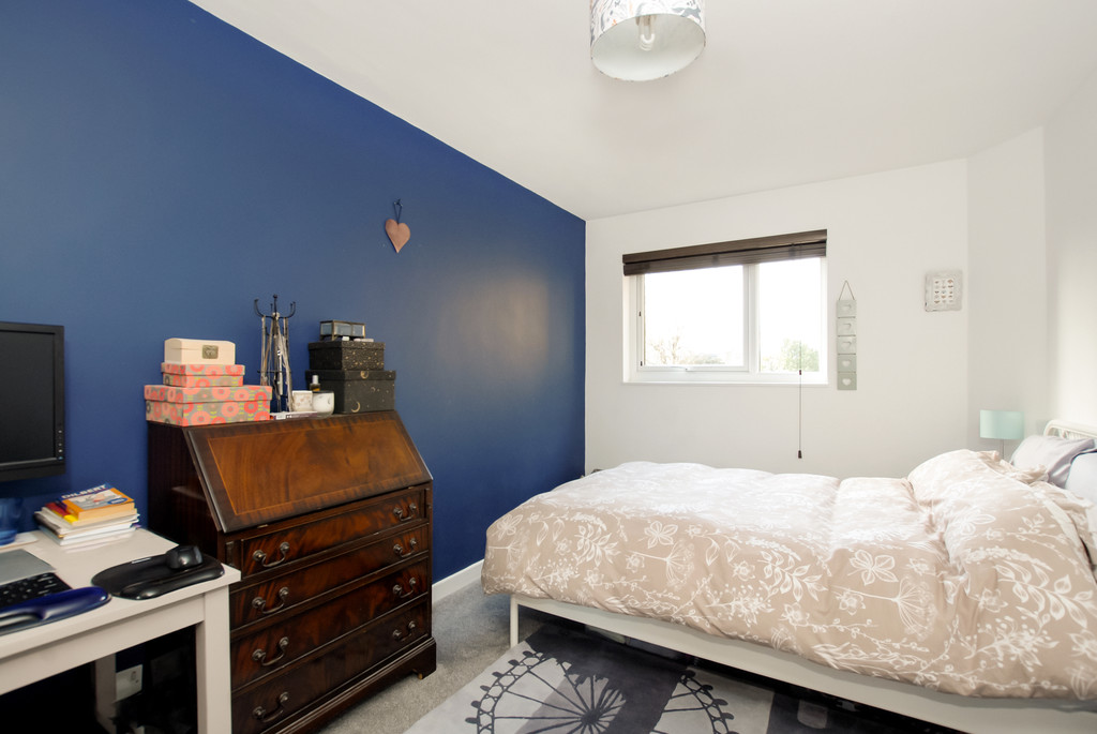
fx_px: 458
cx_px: 548
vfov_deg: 77.5
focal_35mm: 15
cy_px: 367
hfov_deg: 100.3
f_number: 6.3
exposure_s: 1/13
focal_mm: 10
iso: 250
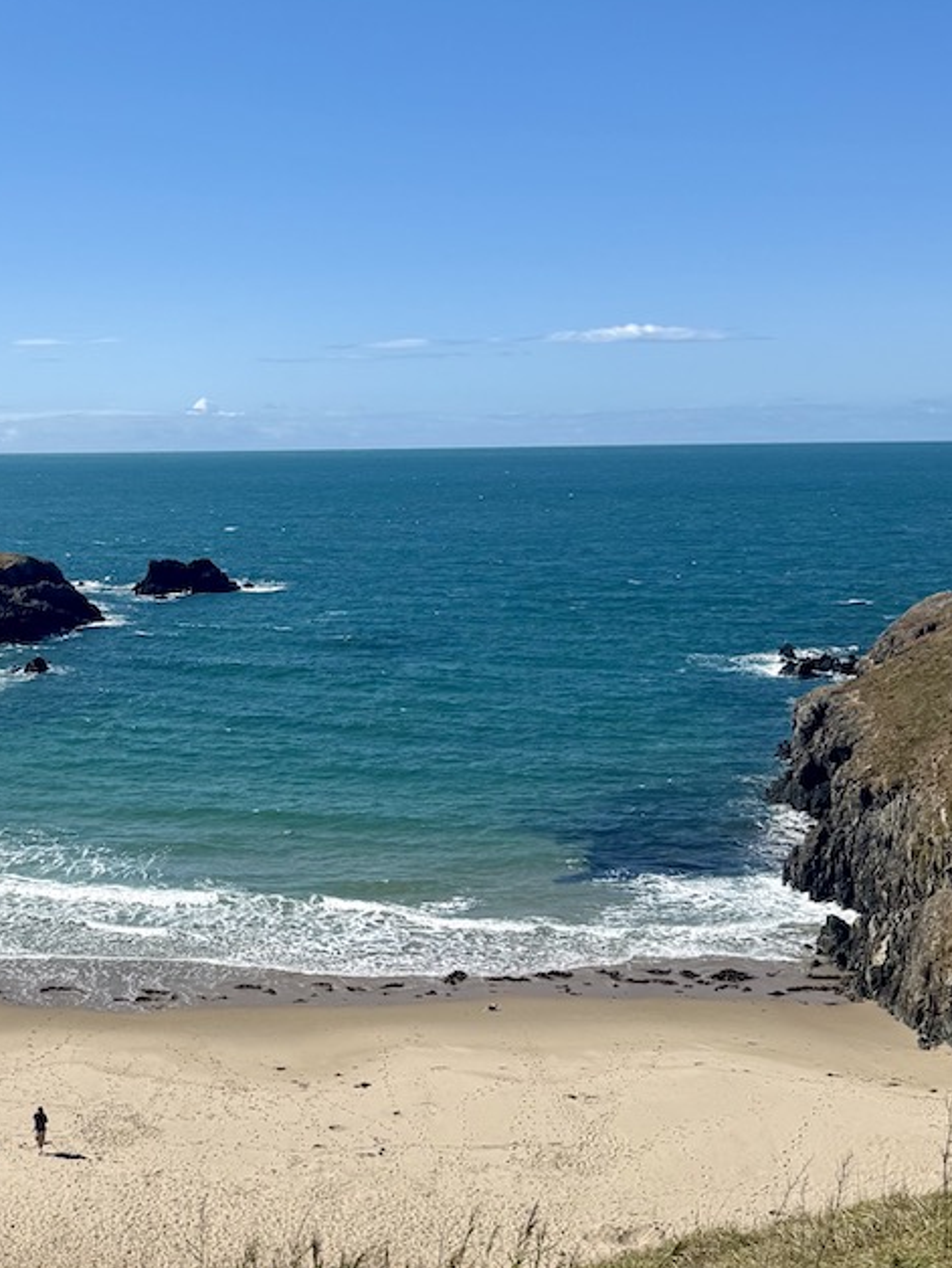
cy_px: 638
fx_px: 1868
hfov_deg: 27.5
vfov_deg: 37.5
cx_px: 91
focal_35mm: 51
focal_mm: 6.76
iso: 80
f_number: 1.78
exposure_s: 1/6711
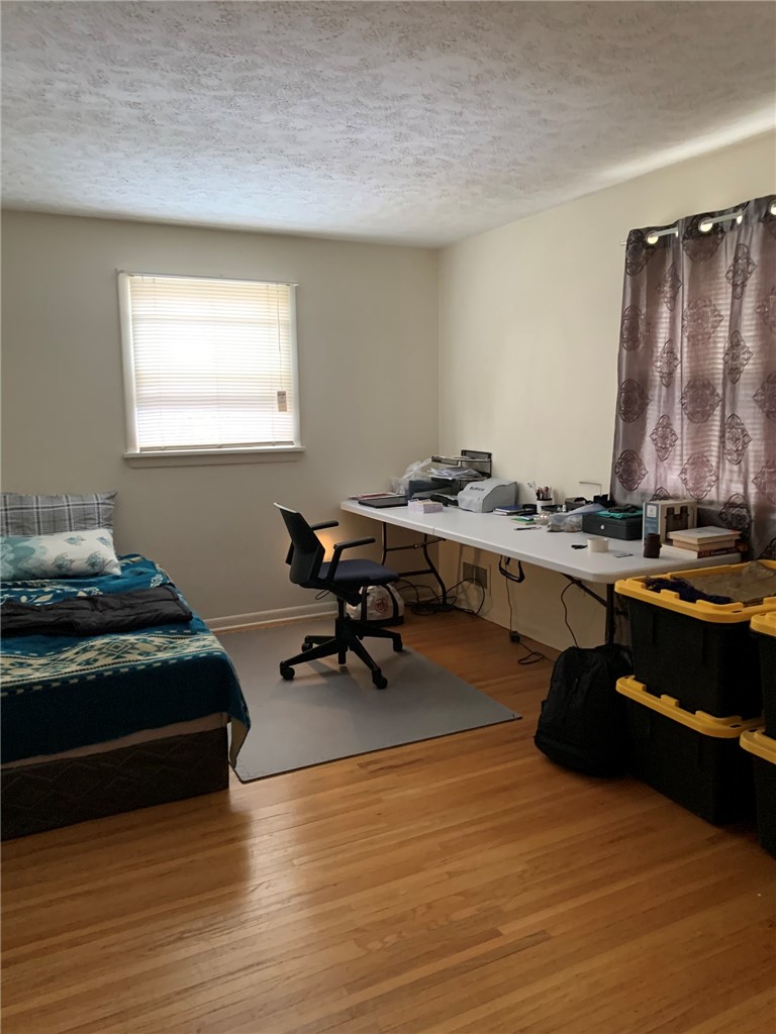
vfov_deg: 67.3
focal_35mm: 26
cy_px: 517
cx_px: 388
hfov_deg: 53.1
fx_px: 777
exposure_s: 1/50
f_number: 1.8
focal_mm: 4.25
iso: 400
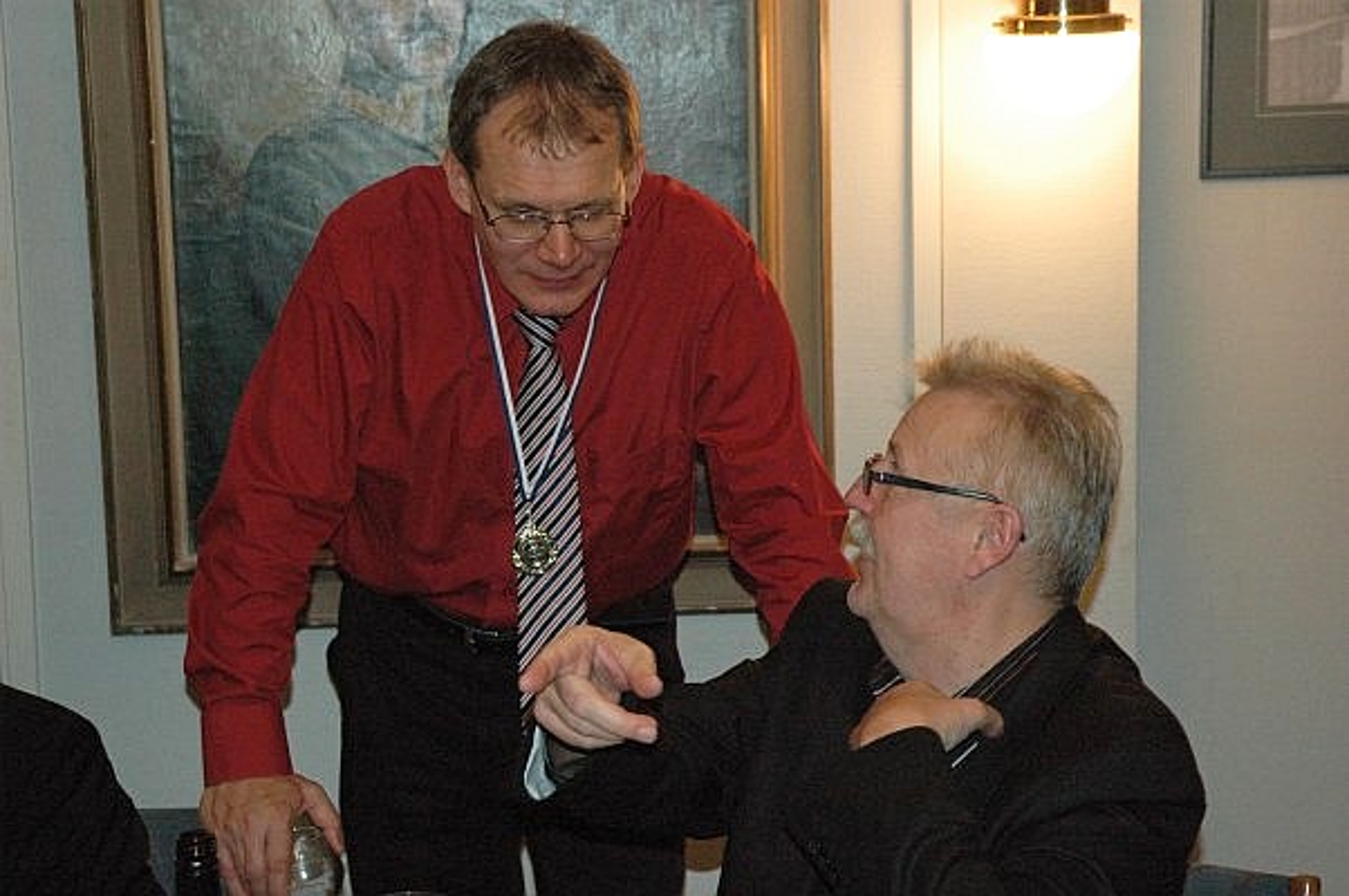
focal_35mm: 72
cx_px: 674
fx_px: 2695
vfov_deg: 18.9
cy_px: 448
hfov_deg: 28.1
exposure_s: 1/60
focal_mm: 48
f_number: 5
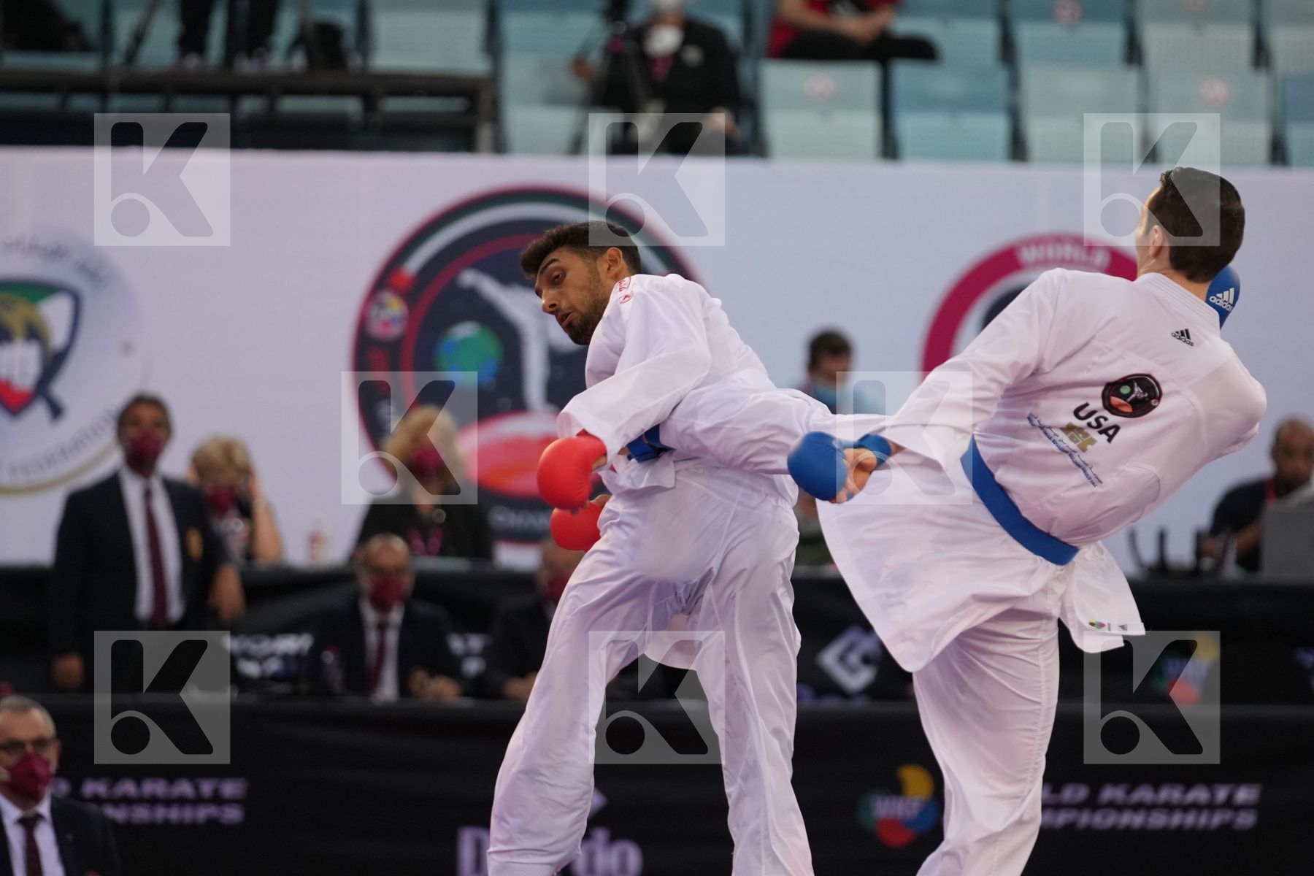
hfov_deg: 6.9
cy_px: 438
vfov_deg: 4.6
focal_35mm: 300
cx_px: 657
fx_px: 10949
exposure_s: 1/1000
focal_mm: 200
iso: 2000
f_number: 2.8
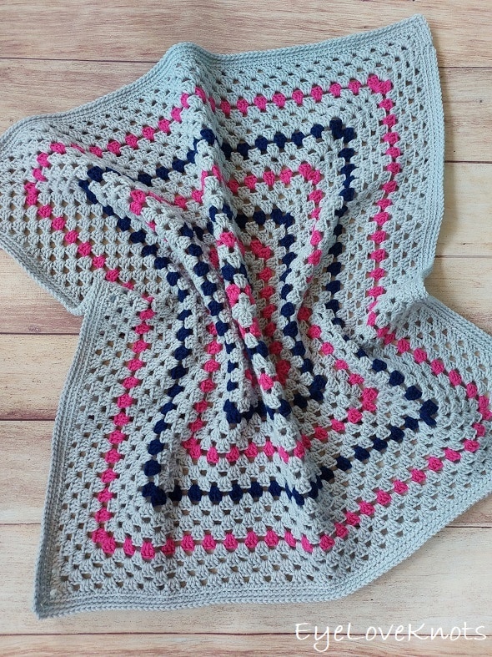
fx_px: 455
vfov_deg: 71.6
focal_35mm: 24
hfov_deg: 56.8
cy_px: 328
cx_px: 246
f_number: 1.8
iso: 200
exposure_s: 1/120
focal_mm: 5.23
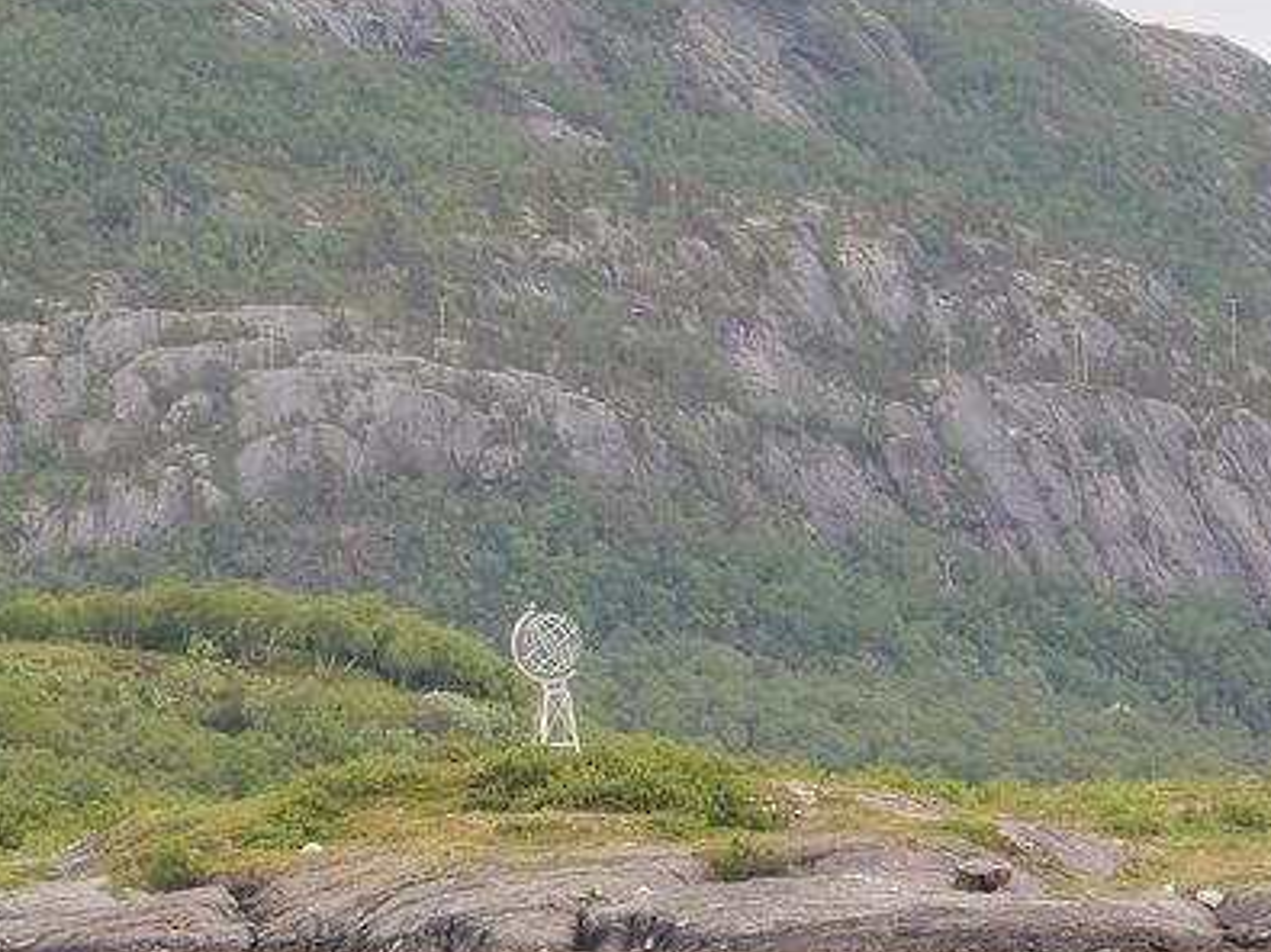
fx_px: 10755
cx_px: 383
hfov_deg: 6.8
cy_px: 630
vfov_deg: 5.1
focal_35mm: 293
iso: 125
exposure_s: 1/100
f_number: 6.3
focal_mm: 34.5
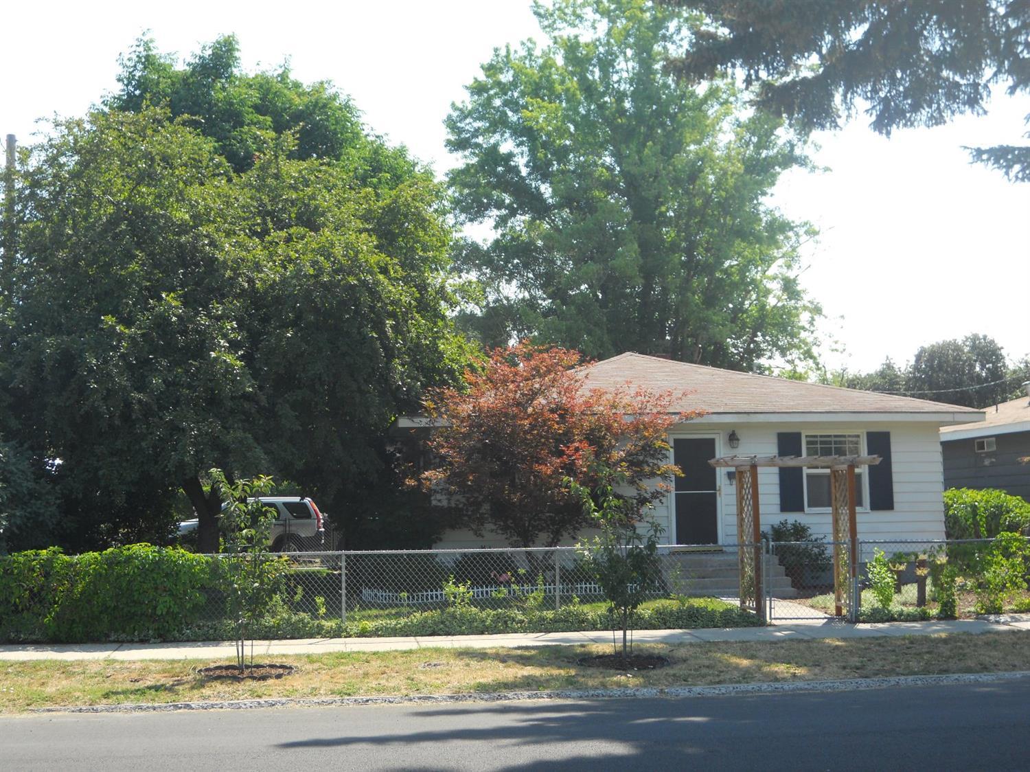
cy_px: 386
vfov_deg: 35.1
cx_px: 515
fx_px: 1220
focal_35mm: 41
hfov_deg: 45.8
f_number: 3.2
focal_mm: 7.3
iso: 80
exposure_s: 1/400
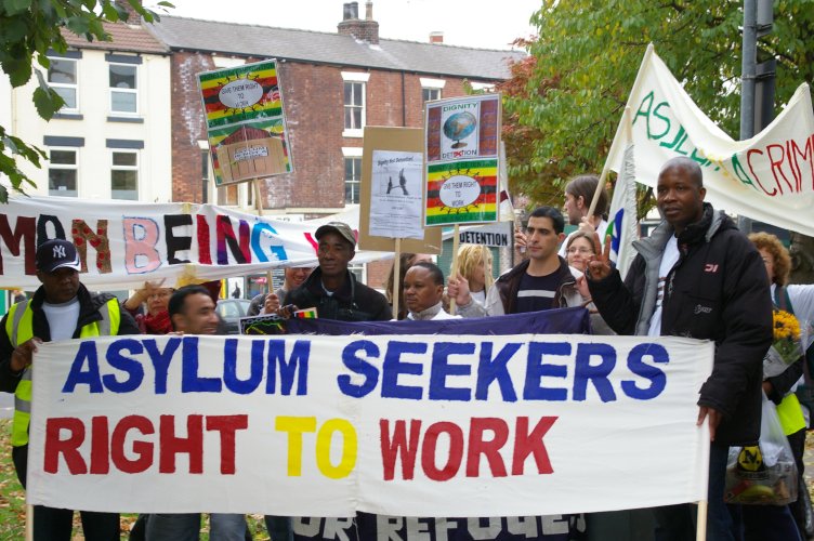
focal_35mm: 68
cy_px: 270
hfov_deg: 29.9
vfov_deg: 20.1
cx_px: 407
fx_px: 1525
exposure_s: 1/45
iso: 400
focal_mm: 45
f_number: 4.5
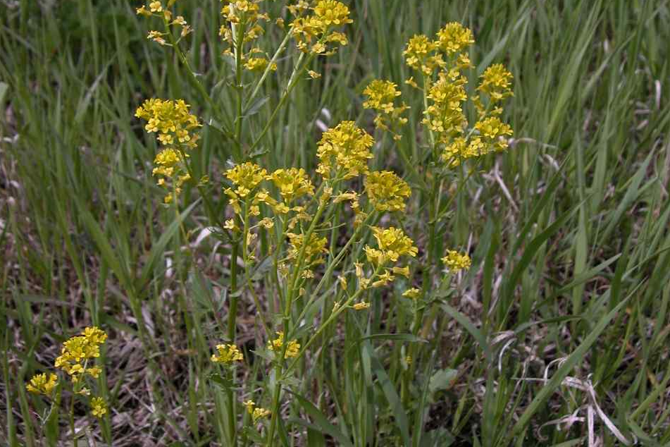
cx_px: 333
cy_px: 200
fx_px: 912
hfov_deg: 40.3
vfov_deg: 27.5
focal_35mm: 49
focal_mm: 8.9
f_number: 2.8
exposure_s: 1/1114
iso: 100
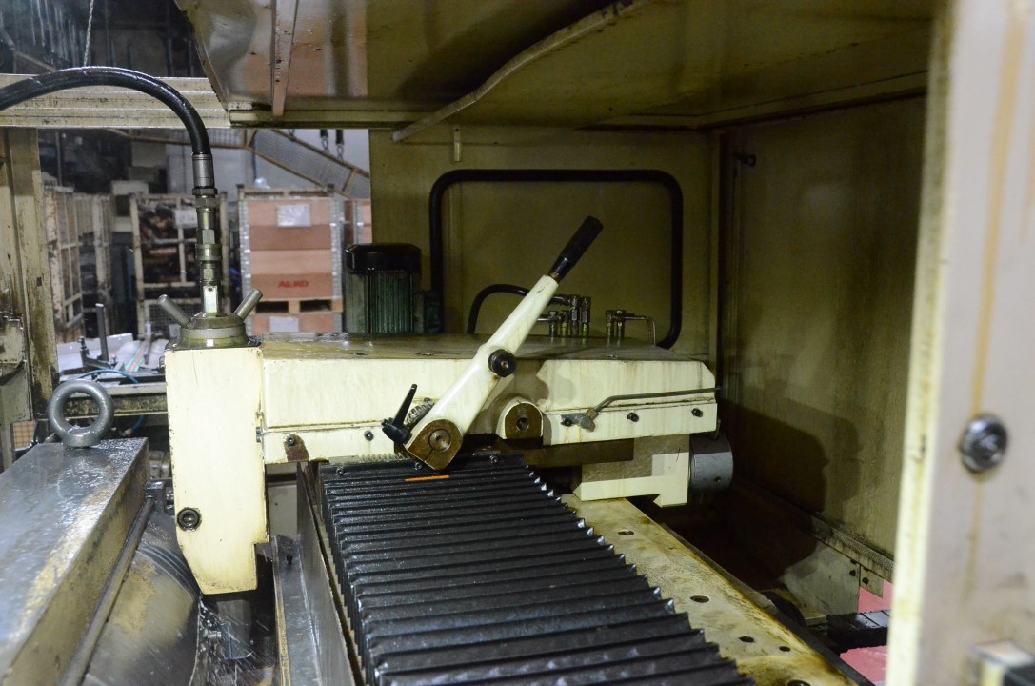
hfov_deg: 57.3
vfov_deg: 39.8
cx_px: 518
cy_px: 343
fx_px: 947
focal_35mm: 33
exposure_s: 1/160
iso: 6400
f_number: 5.6
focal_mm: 22
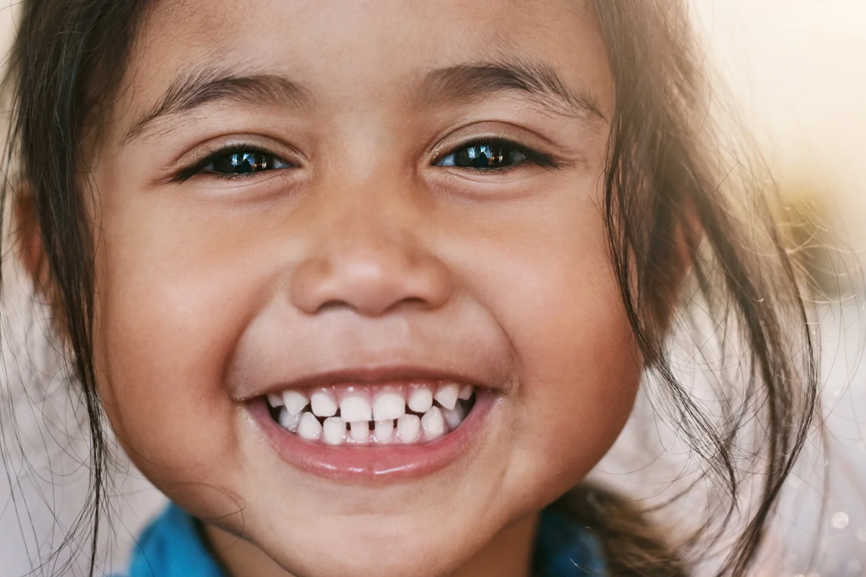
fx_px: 2213
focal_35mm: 92
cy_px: 242
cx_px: 377
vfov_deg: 14.9
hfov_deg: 22.1
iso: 320
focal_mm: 50
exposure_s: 1/320
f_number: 2.2
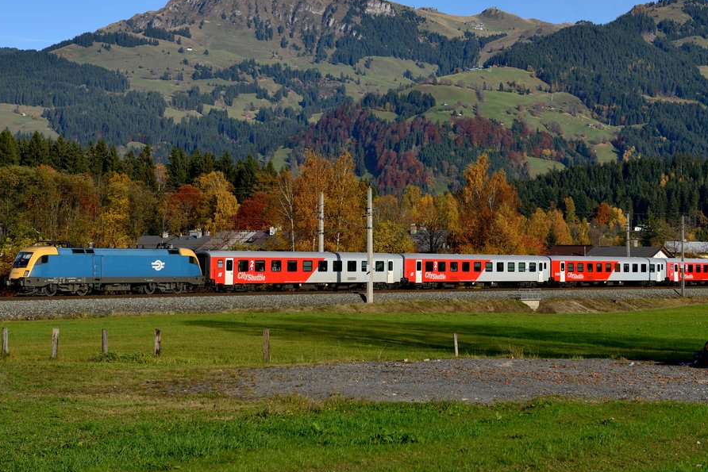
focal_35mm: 74
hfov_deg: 27.3
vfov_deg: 18.4
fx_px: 1455
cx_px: 406
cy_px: 156
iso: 200
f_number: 5.6
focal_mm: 55
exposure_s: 1/1600
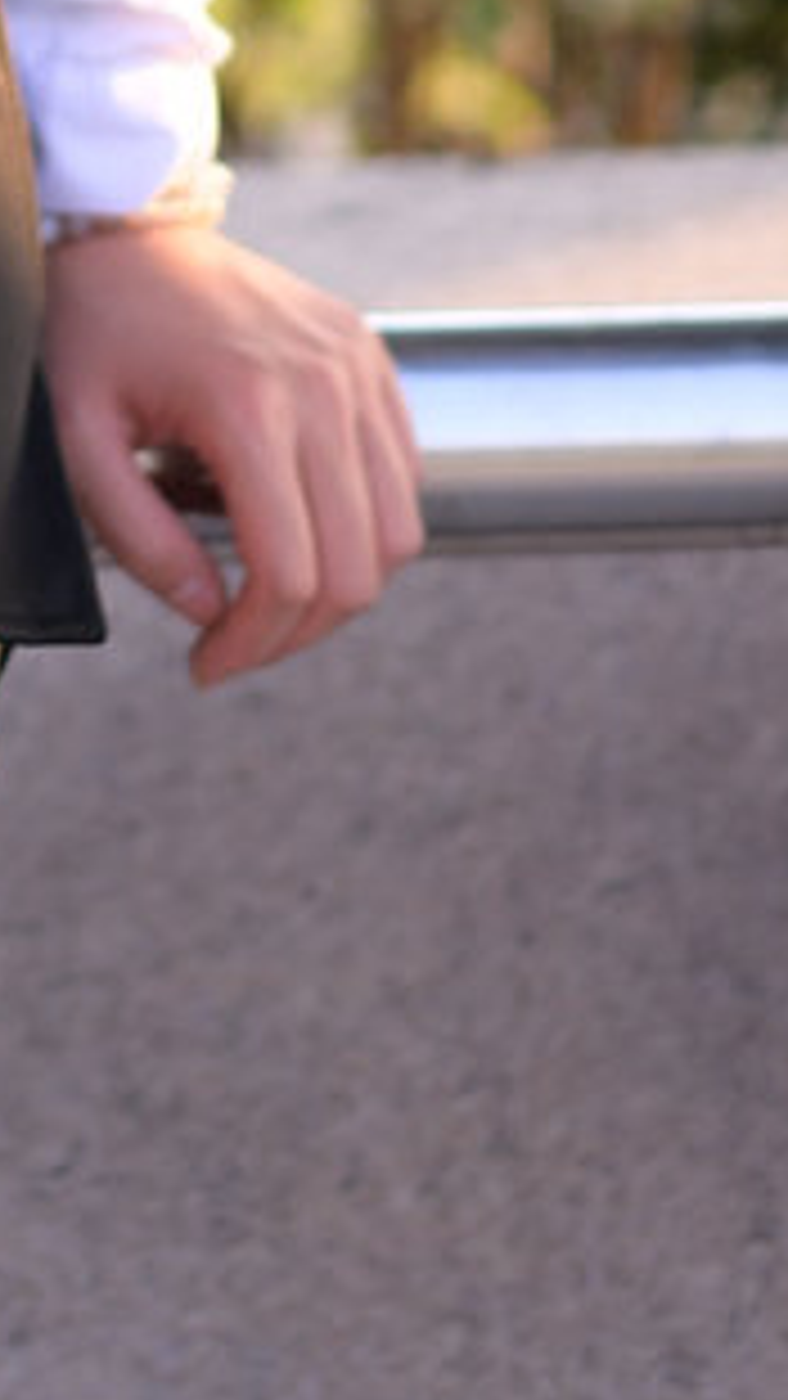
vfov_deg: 12.5
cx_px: -666
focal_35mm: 159
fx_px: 5905
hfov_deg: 7.4
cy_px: -1017
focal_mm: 35
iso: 400
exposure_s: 1/1000
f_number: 1.8
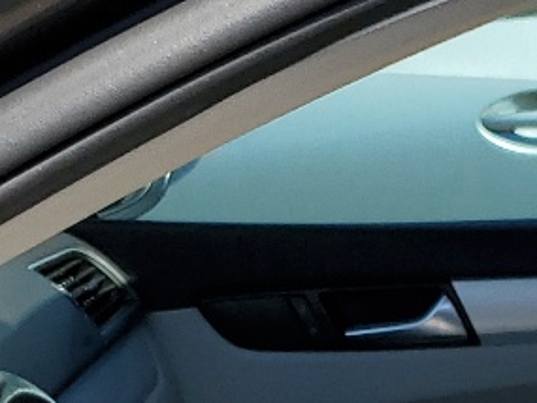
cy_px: 1019
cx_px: 656
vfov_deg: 9.0
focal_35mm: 146
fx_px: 2266
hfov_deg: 13.1
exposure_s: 1/1429
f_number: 1.5
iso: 50
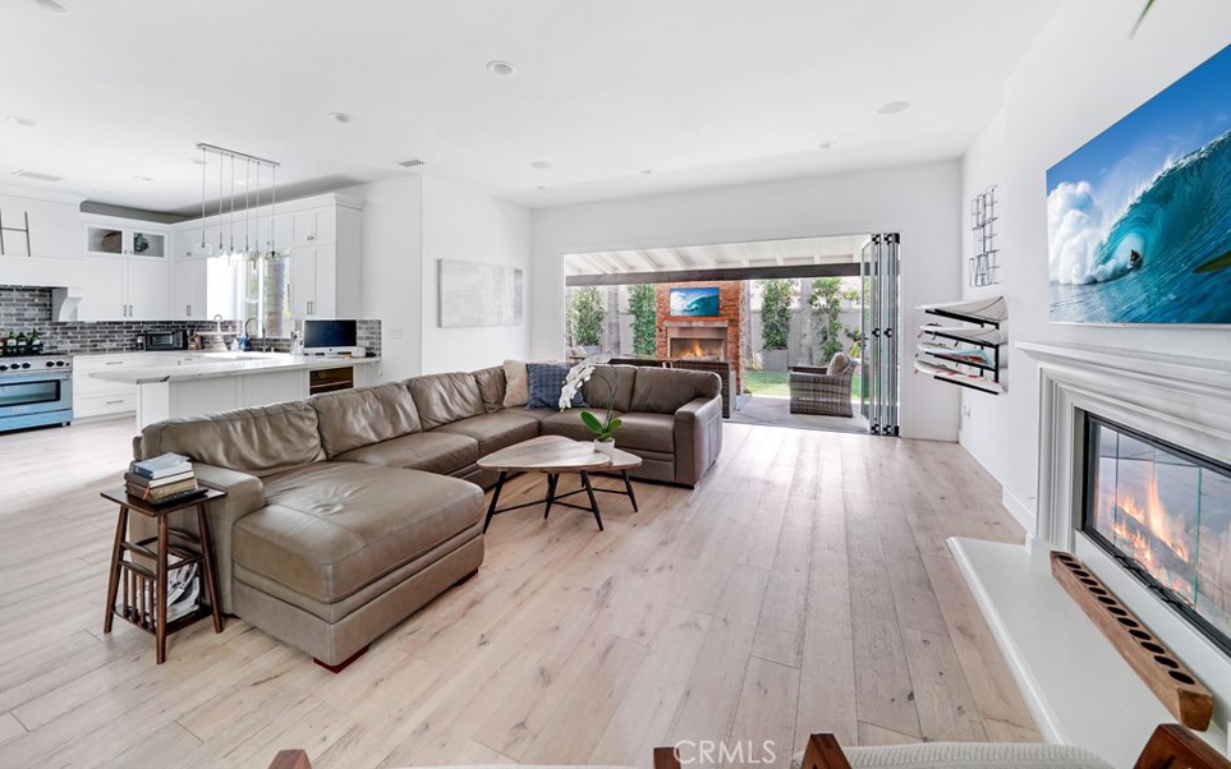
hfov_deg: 109.3
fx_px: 436
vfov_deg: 82.4
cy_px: 334
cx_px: 628
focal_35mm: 13
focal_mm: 12
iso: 100
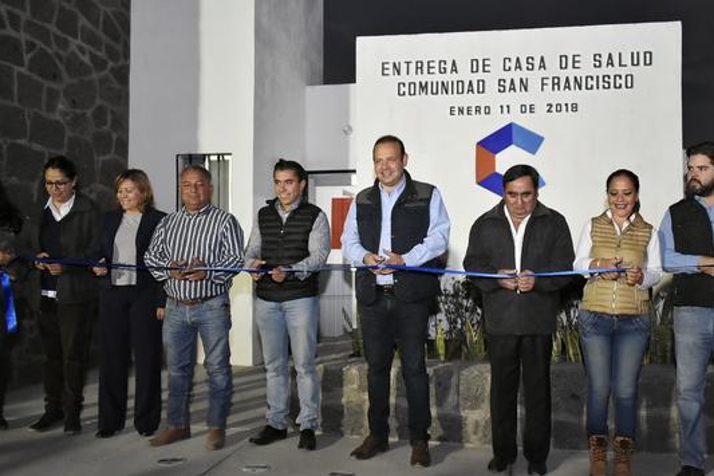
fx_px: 654
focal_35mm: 33
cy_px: 248
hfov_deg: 57.0
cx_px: 413
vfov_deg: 39.9
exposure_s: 1/100
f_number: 3.5
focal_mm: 18
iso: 2500
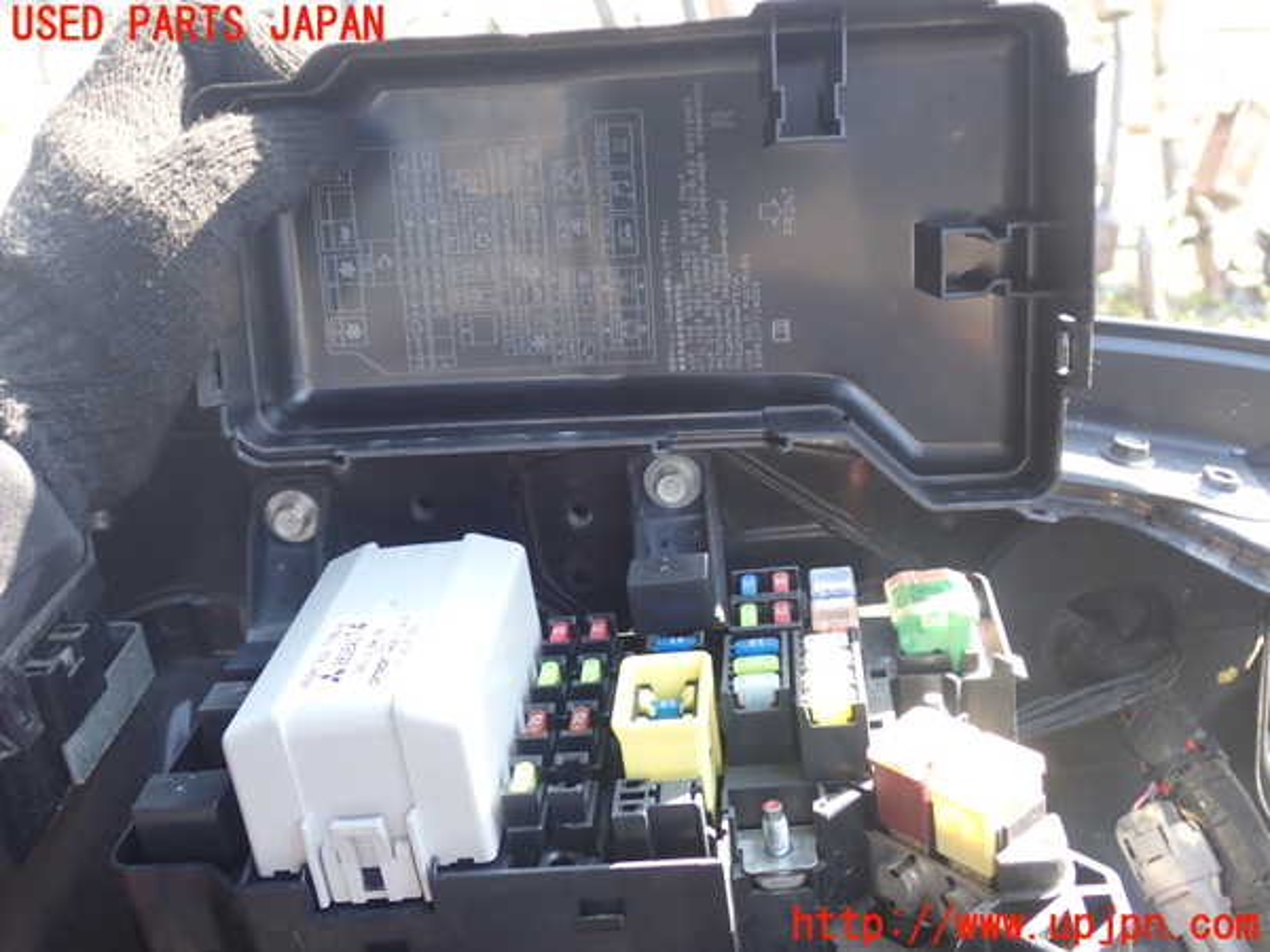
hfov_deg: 49.0
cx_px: 635
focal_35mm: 38
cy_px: 476
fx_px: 1394
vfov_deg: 37.7
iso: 125
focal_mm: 6.83
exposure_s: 1/80
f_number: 2.7
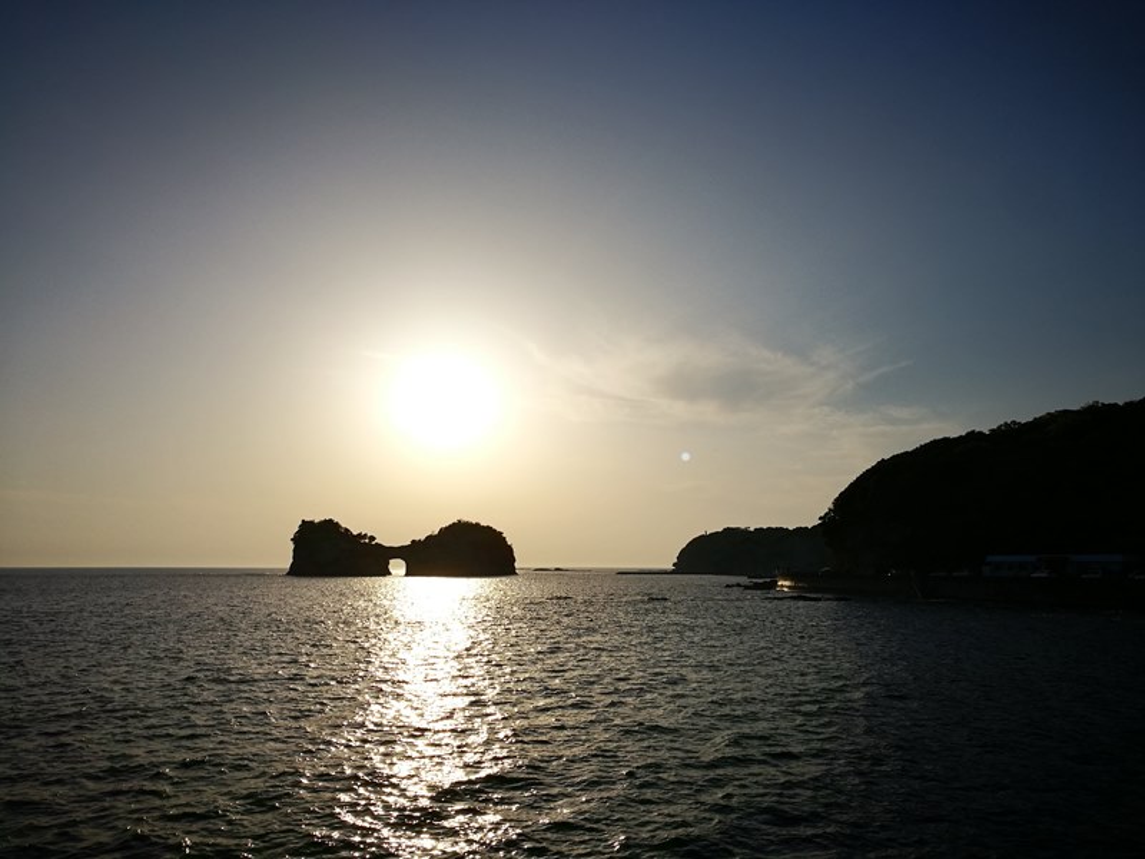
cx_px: 572
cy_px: 430
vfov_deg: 51.4
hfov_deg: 65.3
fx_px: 893
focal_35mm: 27
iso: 50
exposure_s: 1/5405
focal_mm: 4.5
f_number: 2.2
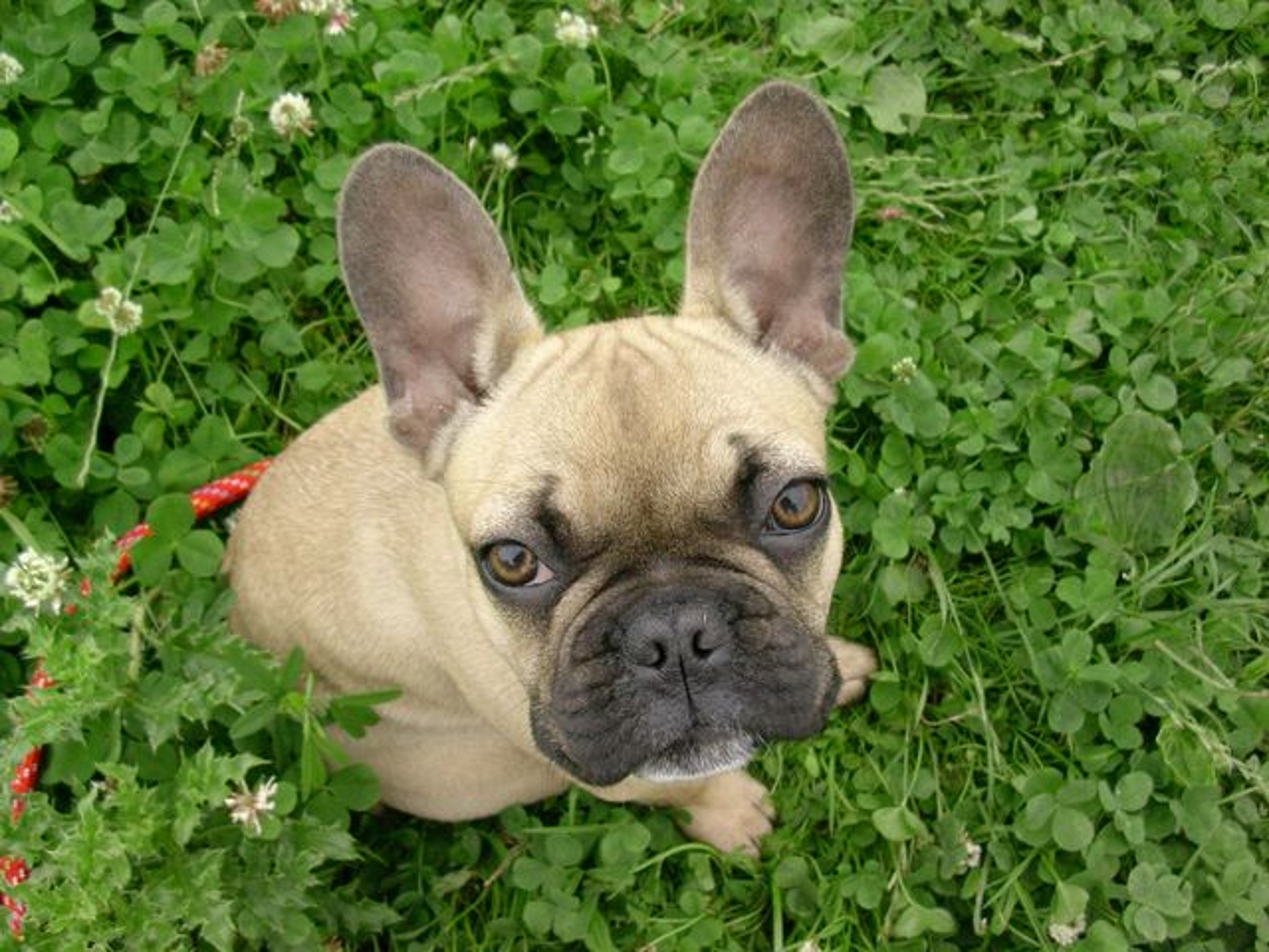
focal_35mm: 37
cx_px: 634
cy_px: 476
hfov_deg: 50.1
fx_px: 1356
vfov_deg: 38.7
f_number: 2.7
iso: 70
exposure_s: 1/197
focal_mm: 5.6
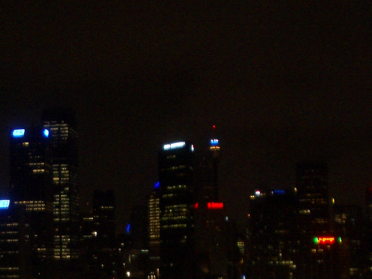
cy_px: 273
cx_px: 62
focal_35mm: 81
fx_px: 870
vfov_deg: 17.8
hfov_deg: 23.7
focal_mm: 5.8
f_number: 2.6
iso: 100
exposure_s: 1/8
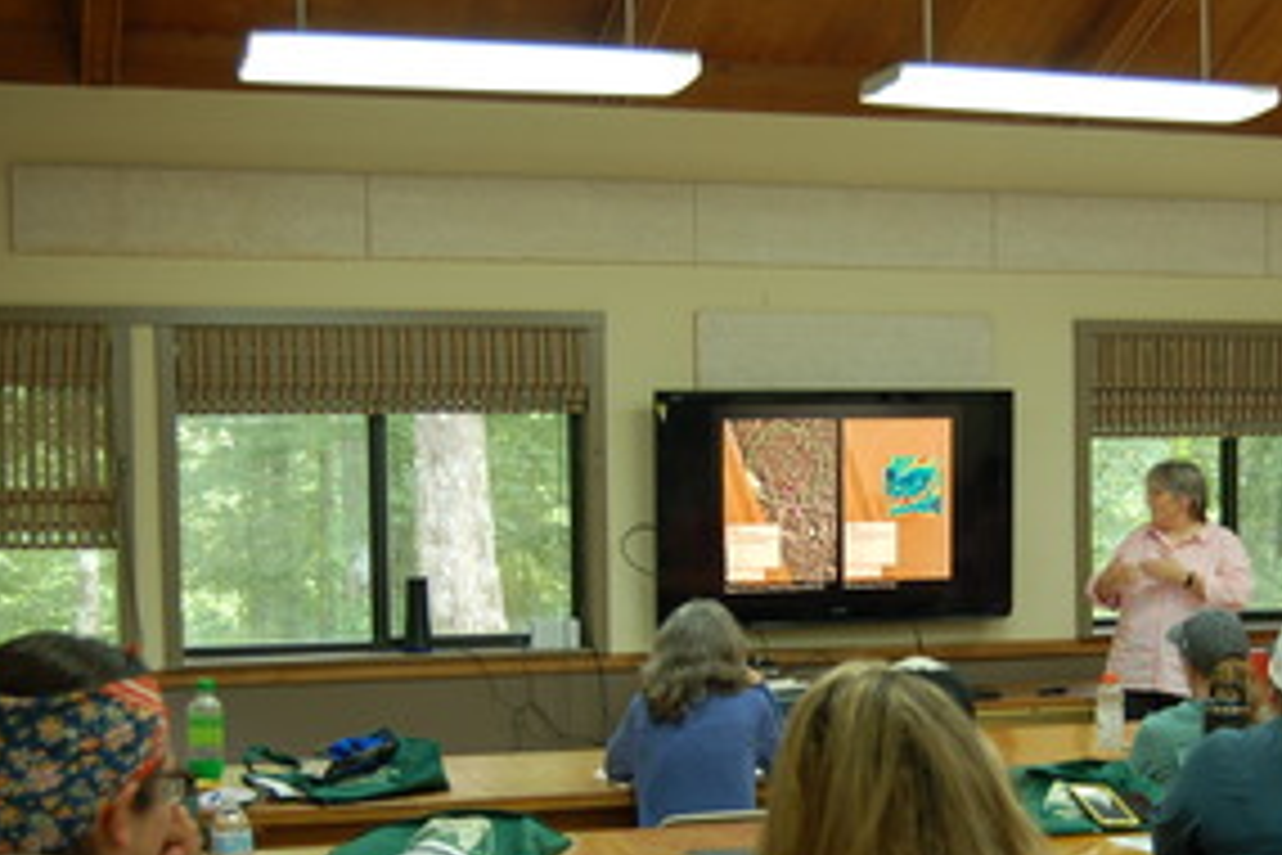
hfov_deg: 31.6
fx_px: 2243
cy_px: 621
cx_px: 852
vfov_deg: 21.4
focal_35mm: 63
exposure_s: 1/20
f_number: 4
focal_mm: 24
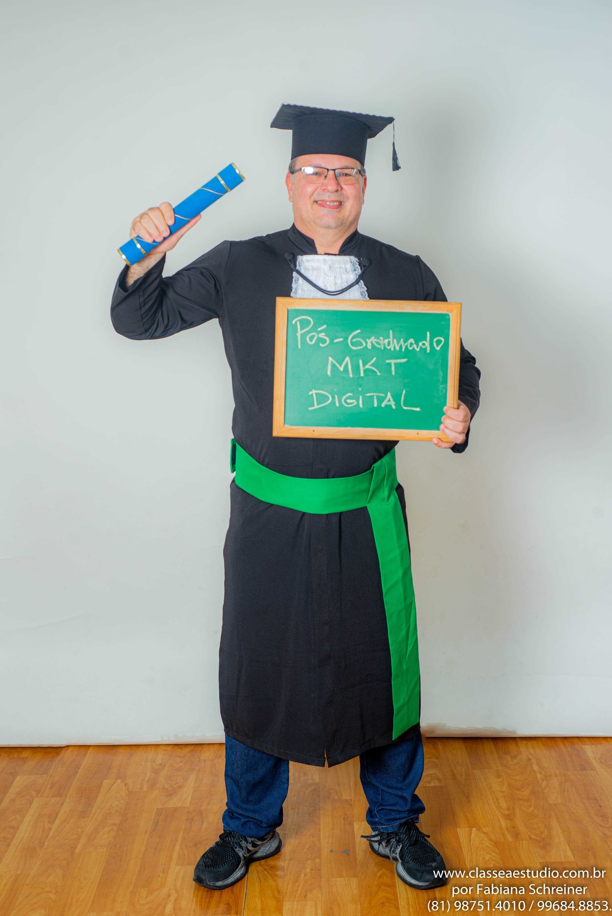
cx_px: 306
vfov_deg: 39.6
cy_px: 458
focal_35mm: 50
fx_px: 1274
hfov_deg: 27.0
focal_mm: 50
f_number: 5.6
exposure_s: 1/100
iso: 200
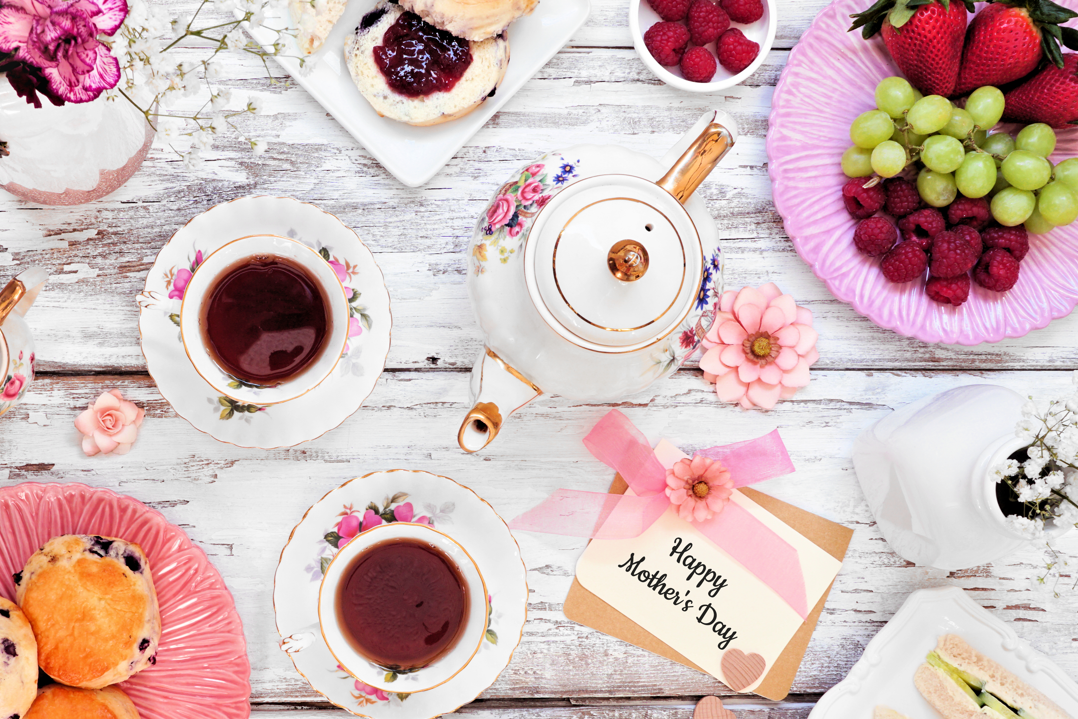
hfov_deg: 39.1
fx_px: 1497
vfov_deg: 27.0
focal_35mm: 50
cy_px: 414
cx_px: 344
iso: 100
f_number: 16
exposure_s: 2.5
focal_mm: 24
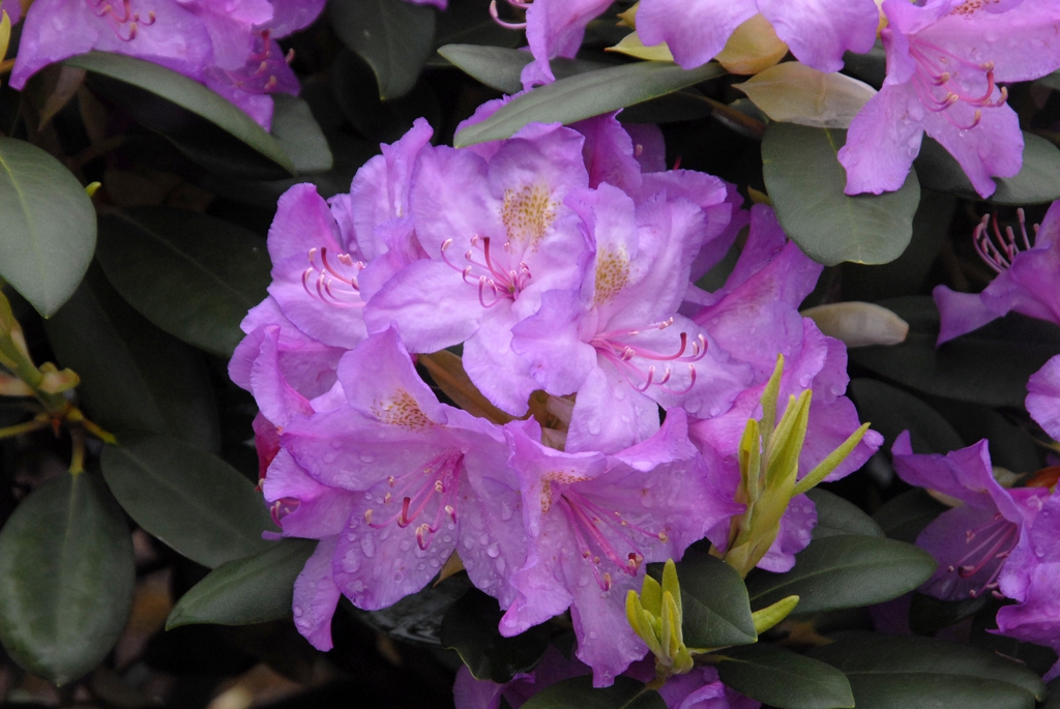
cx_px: 530
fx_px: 5968
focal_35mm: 202
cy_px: 354
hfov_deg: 10.1
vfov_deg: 6.8
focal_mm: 135
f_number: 8
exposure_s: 1/250
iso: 400
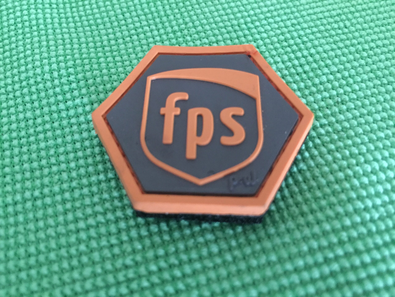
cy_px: 148
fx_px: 331
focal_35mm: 29
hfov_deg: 61.7
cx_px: 198
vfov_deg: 48.2
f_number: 2.2
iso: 640
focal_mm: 4.15
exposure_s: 1/17
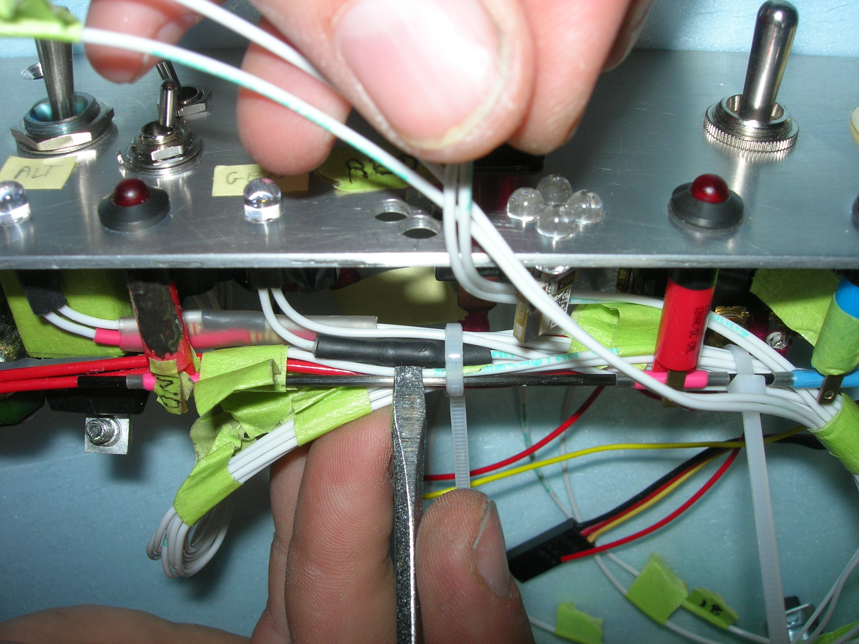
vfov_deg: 37.7
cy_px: 322
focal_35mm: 38
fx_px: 943
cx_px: 430
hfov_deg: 49.0
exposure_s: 1/60.1
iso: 64
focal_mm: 7.8
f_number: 4.8
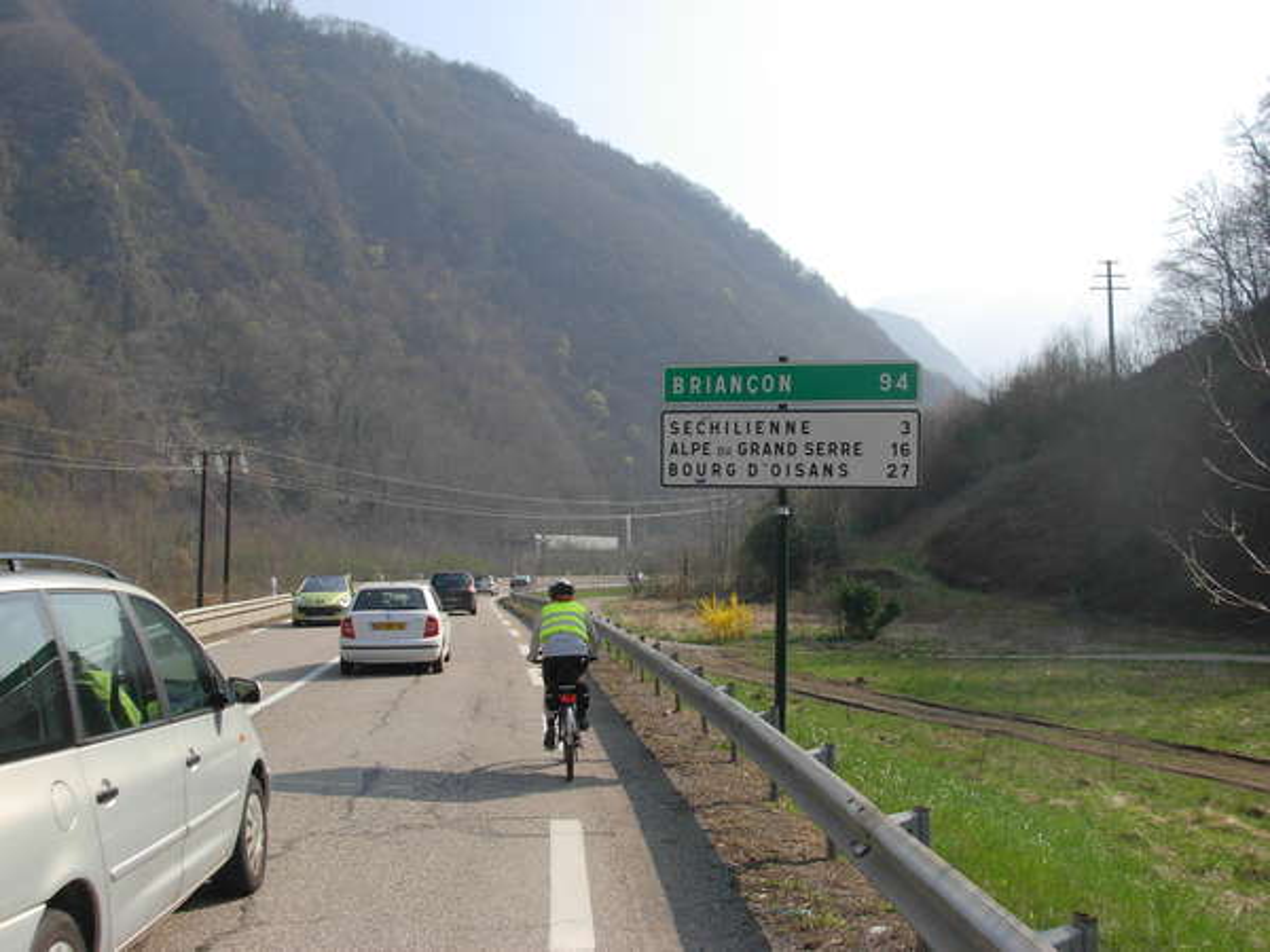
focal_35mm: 38
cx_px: 635
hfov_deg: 49.0
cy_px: 476
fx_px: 1394
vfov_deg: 37.7
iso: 79
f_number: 4.9
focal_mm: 6.3
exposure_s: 1/362
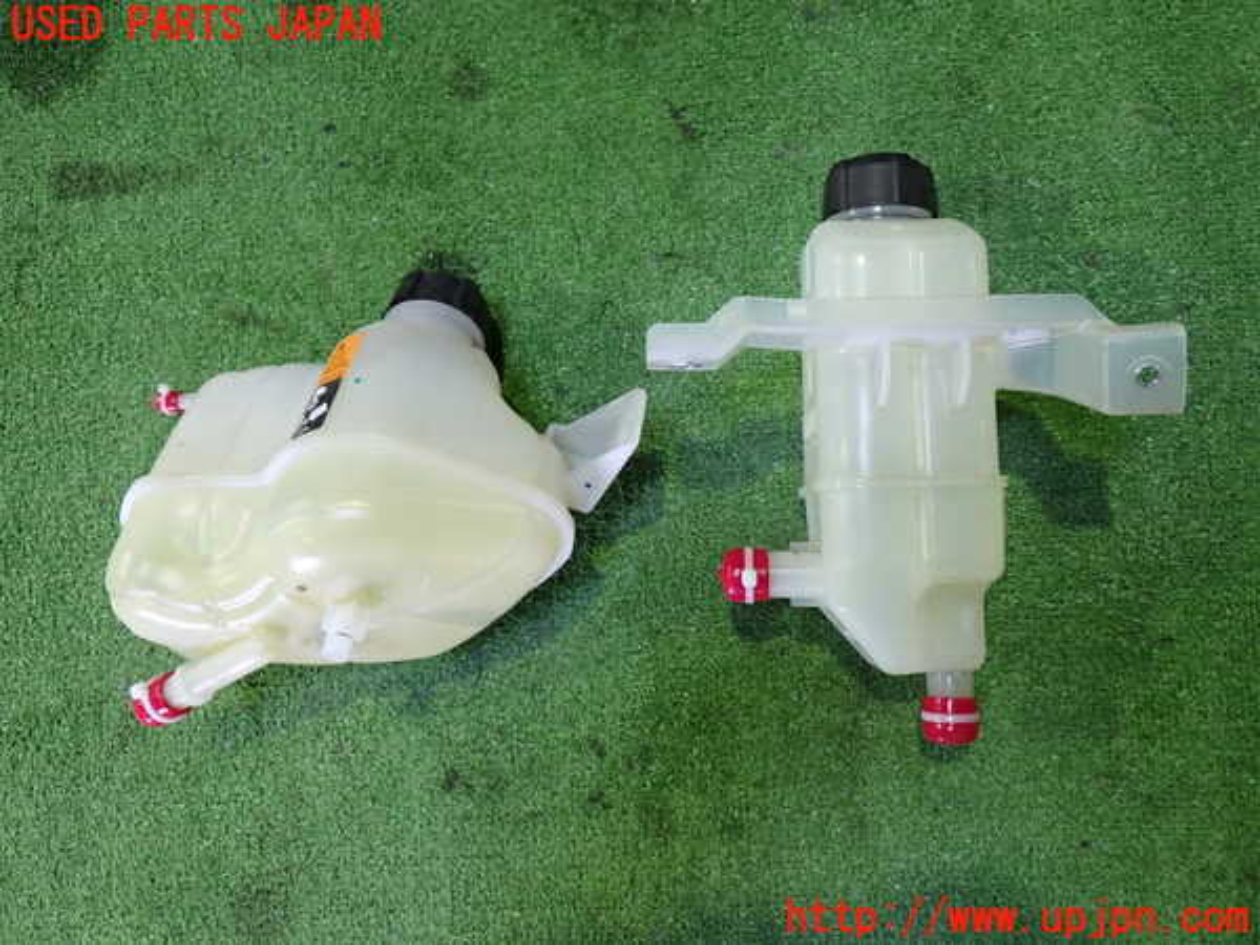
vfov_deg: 46.8
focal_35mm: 30
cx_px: 630
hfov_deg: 60.0
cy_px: 472
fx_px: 1092
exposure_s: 1/30
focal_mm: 5.4
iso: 250
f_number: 2.3
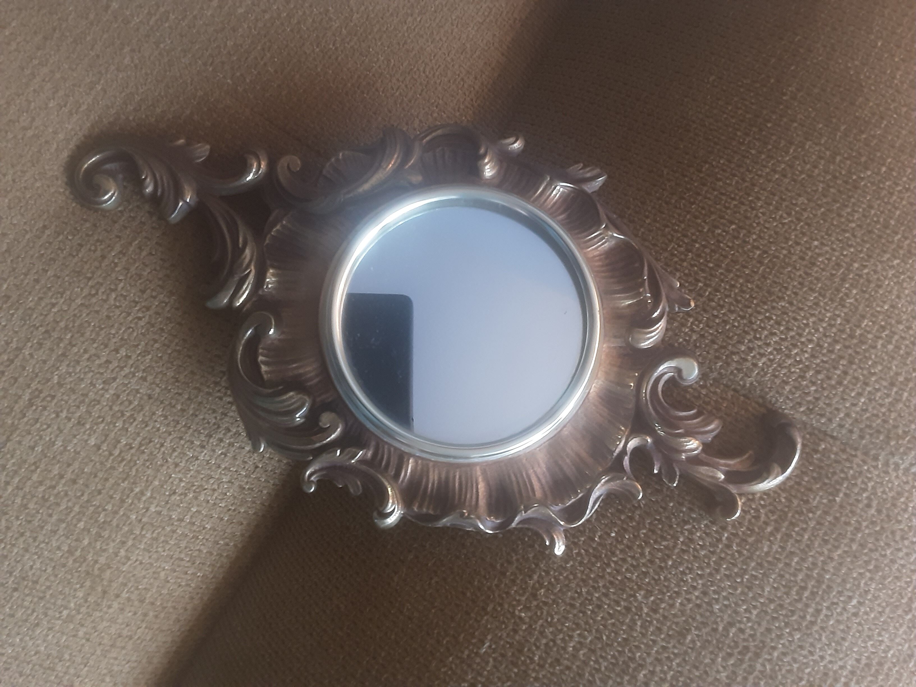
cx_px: 458
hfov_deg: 63.4
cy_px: 344
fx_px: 741
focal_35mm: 28
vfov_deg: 49.7
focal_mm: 2.9
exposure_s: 1/25
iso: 160
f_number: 1.9
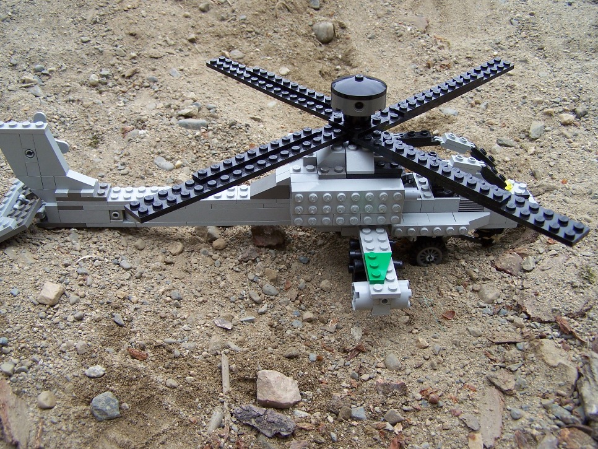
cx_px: 299
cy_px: 224
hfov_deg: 49.0
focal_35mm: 38
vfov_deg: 37.7
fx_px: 657
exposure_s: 1/250
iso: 80
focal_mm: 6.3
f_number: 2.8
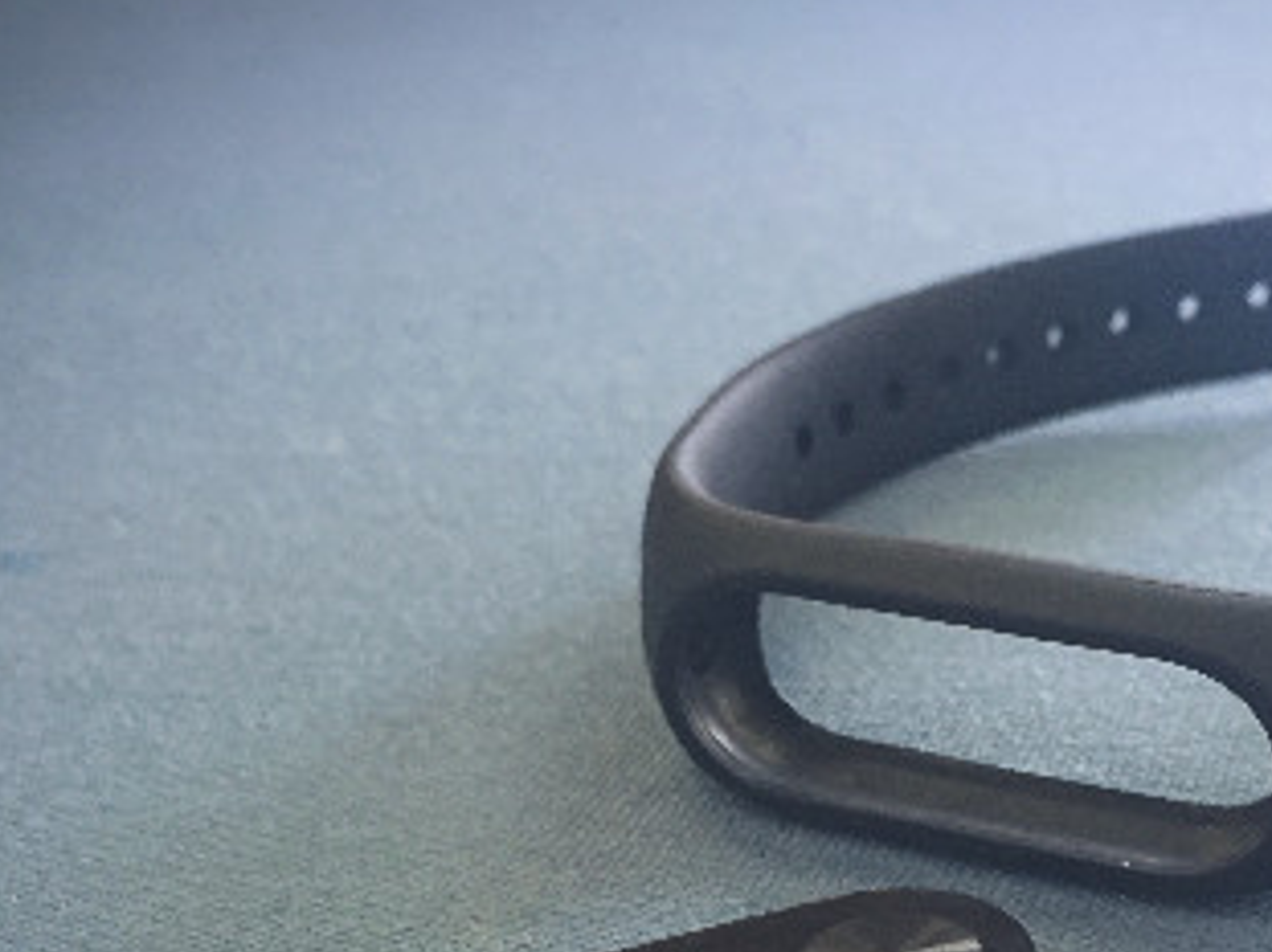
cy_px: 899
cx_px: 949
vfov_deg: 25.1
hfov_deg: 33.7
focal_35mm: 56
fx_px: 2057
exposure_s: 1/33
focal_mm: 4.15
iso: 160
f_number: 2.2
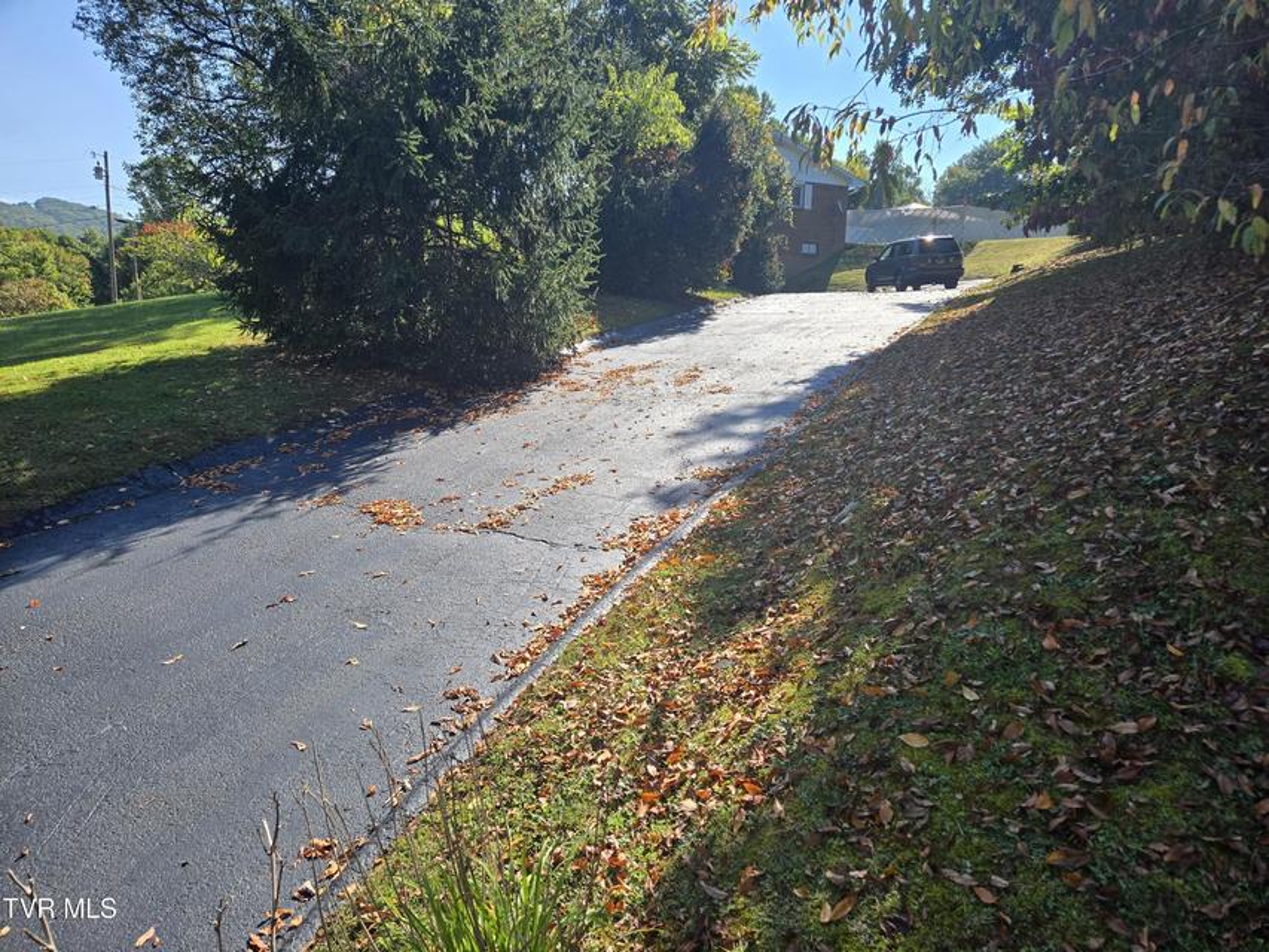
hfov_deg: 73.9
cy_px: 476
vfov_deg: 58.9
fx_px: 843
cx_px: 634
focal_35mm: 23
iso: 25
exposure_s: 1/1081
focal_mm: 5.4
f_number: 1.8
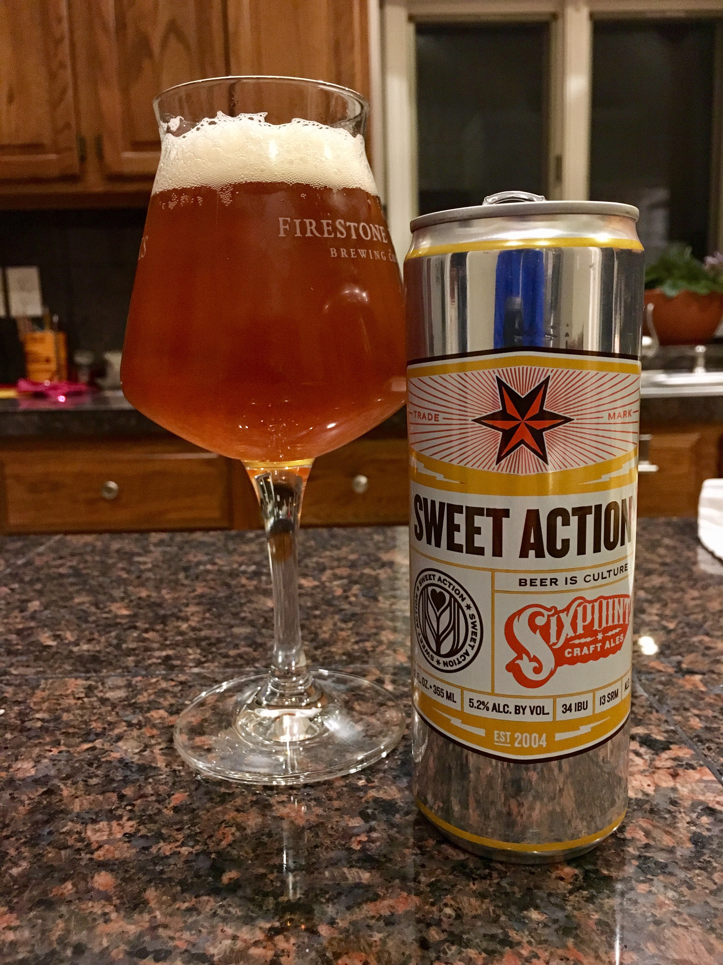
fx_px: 808
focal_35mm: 29
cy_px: 482
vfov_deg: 61.7
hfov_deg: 48.2
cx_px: 362
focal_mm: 4.15
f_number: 2.2
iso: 250
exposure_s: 1/15
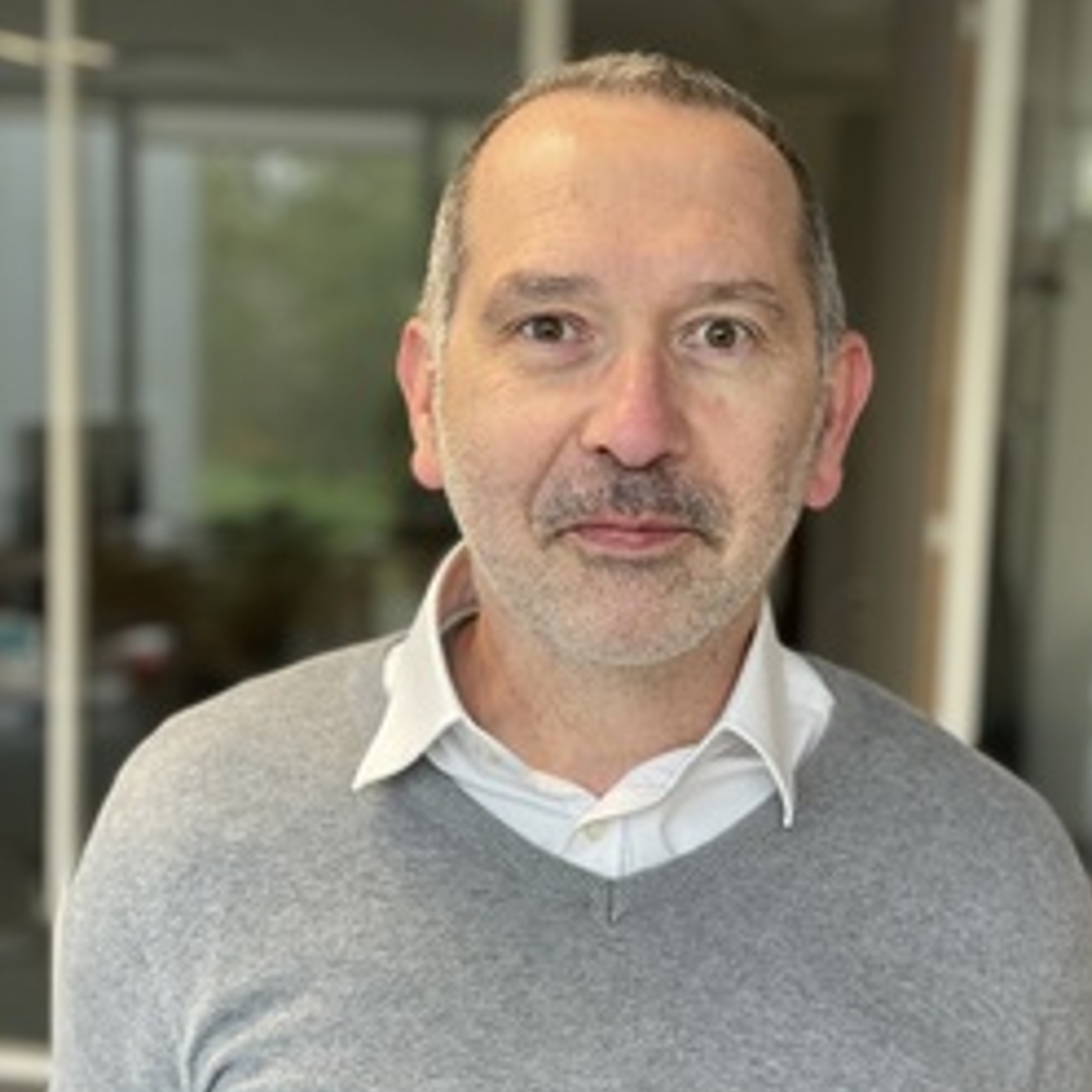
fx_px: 2320
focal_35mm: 65
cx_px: 575
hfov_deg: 26.5
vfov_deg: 26.4
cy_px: 660
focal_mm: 6
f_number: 2
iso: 100
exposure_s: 1/100
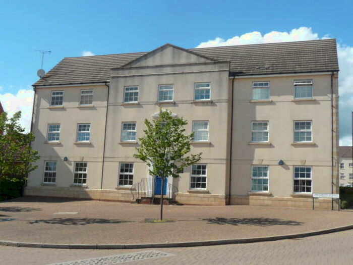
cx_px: 176
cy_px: 132
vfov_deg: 36.0
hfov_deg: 46.8
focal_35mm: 40
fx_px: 408
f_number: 3.3
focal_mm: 4.7
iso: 100
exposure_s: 1/1000
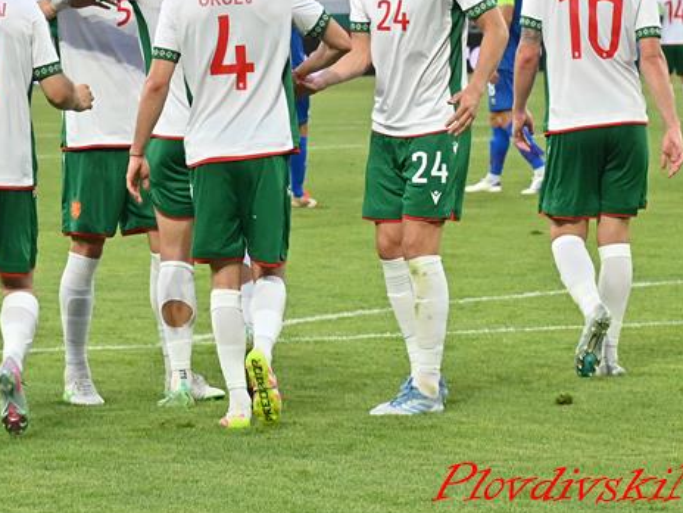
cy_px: 53
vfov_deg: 5.2
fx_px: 5584
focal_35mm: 283
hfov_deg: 7.0
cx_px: 141
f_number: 8
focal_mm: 120
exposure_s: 1/1600
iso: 5000
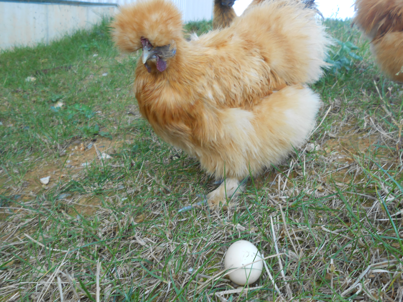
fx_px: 349
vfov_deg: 46.8
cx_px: 202
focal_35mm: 30
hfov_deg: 60.0
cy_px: 151
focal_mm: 5.3
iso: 80
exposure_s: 1/80
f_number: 3.8
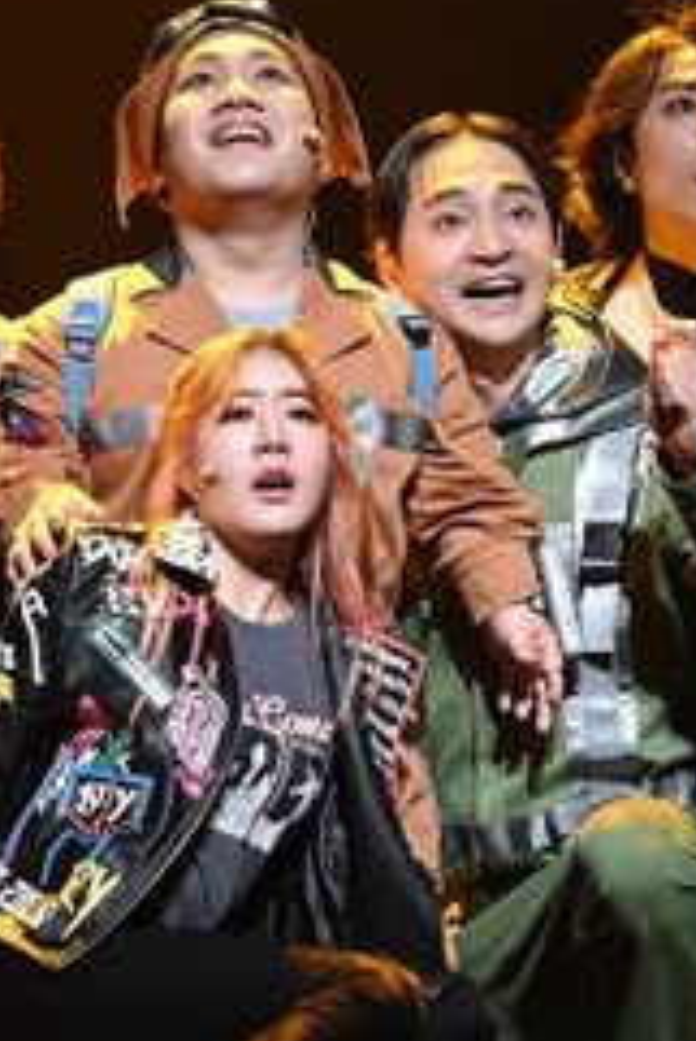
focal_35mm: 358
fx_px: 10366
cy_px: 475
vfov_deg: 5.8
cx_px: 197
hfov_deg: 3.8
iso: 1600
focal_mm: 135
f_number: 3.5
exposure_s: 1/250
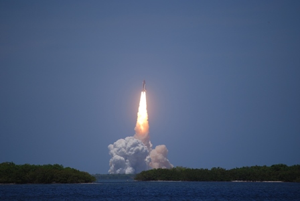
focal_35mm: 300
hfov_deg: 6.9
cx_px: 150
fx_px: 2503
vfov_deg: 4.6
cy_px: 100
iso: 100
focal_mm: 200
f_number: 5.6
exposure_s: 1/1250
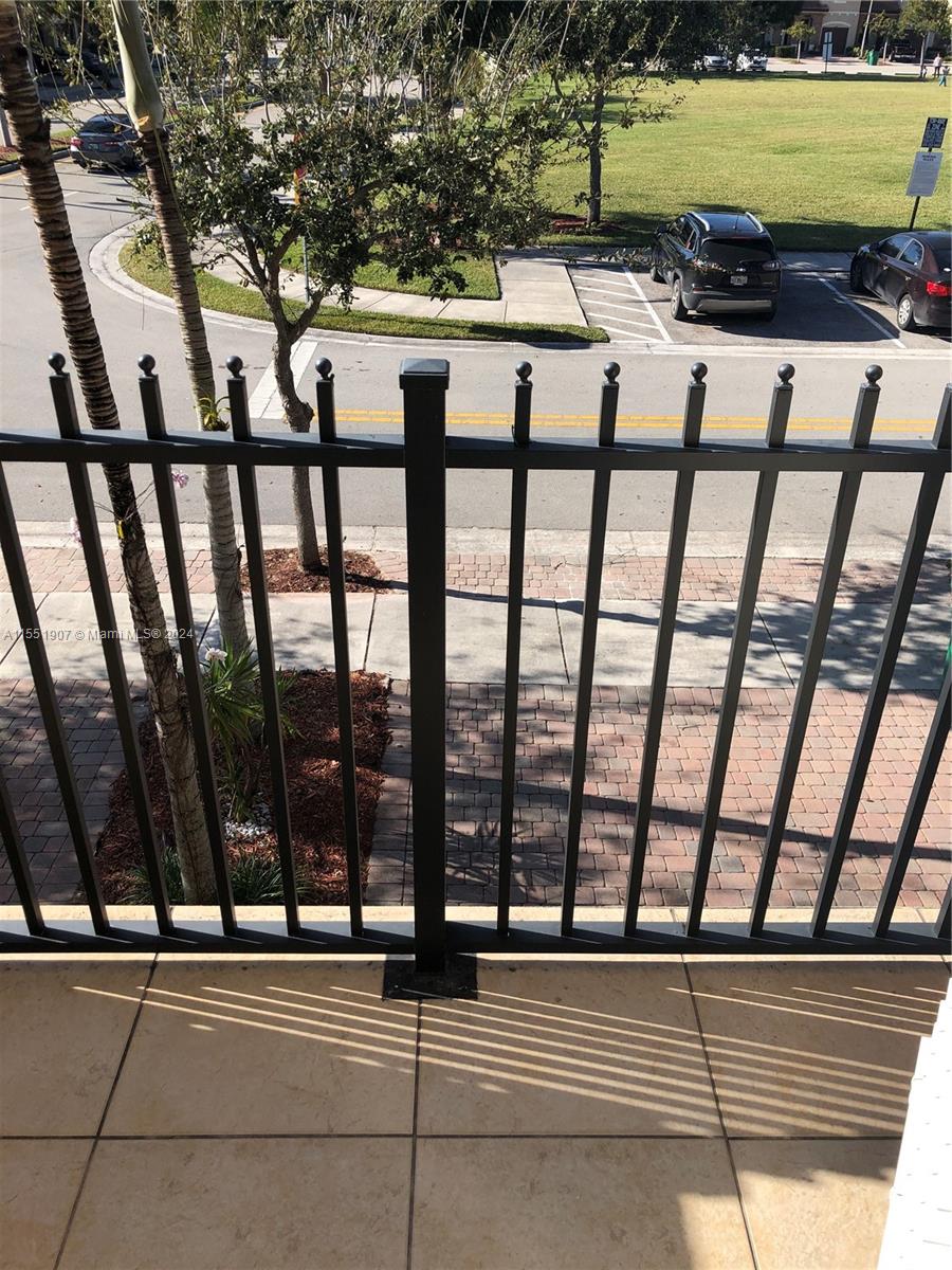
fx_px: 1027
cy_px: 635
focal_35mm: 28
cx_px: 476
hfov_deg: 49.7
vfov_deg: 63.4
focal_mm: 4
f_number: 1.8
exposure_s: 1/1279
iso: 20
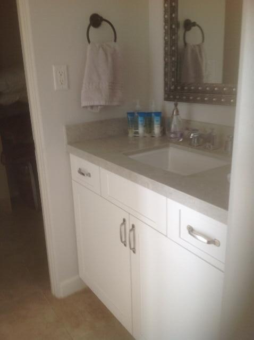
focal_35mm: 35
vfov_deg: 52.7
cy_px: 170
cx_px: 127
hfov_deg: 40.6
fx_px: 343
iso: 64
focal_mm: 4.28
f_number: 2.4
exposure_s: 1/40
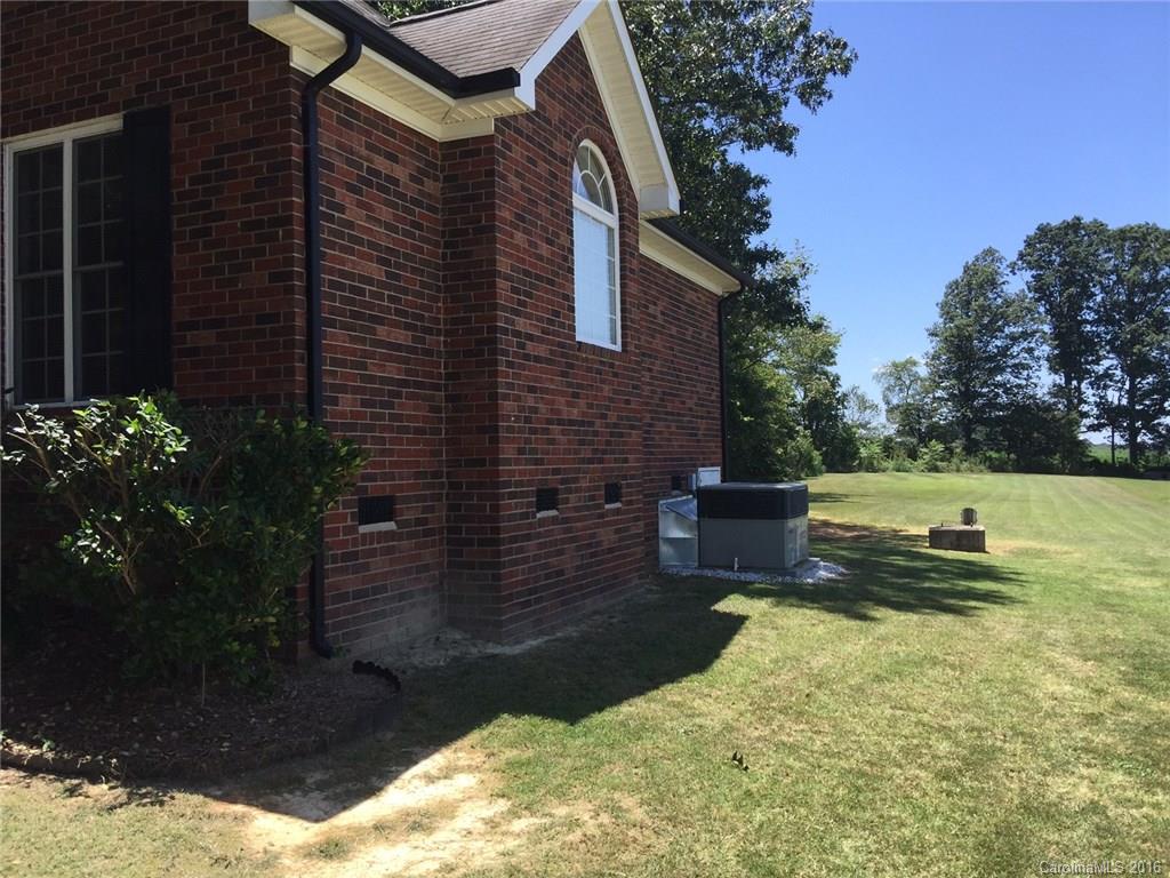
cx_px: 585
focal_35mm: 29
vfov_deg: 48.2
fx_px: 980
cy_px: 439
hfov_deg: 61.7
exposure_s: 1/989
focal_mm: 4.15
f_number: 2.2
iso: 32
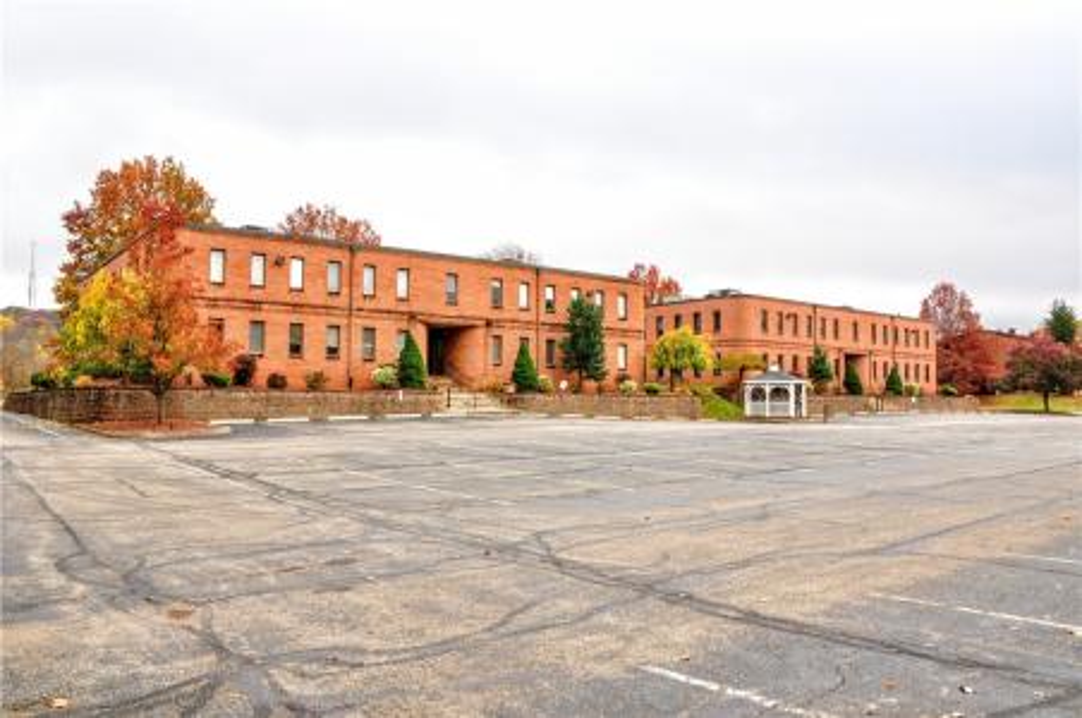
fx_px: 810
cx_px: 541
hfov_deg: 67.5
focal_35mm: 27
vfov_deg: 47.8
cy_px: 359
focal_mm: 18
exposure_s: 1/60
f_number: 9
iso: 320
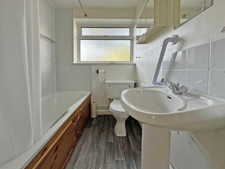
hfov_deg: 102.1
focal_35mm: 14
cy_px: 84
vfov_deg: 85.7
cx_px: 112
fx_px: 91
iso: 40
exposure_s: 1/99
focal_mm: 2.22
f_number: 2.2
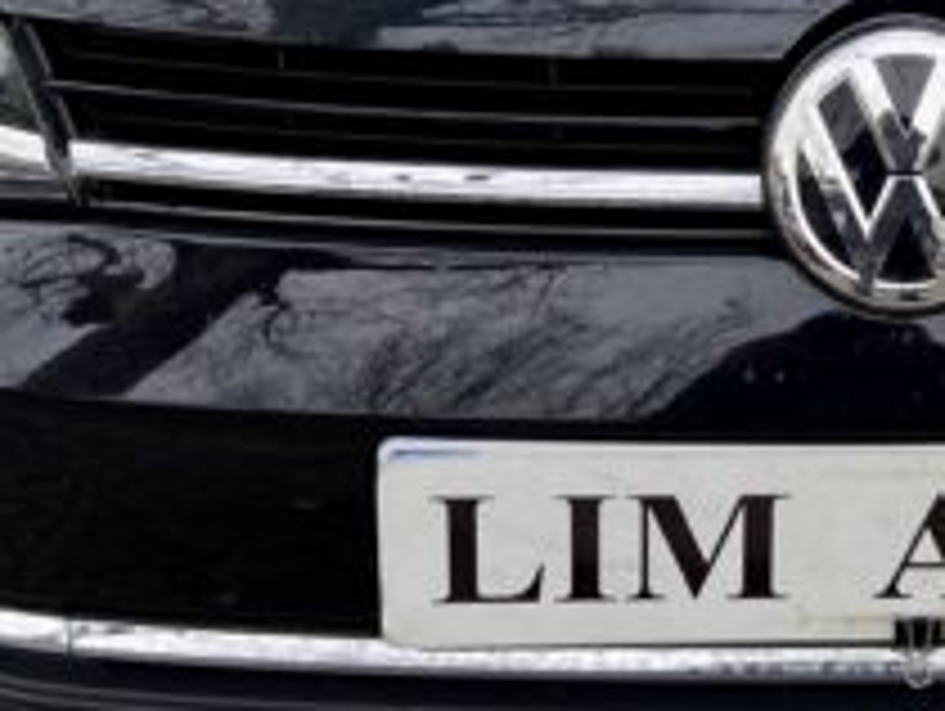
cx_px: 855
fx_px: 2706
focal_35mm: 99
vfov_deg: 14.0
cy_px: -346
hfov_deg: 19.4
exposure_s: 1/121
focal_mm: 4.25
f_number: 1.8
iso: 100
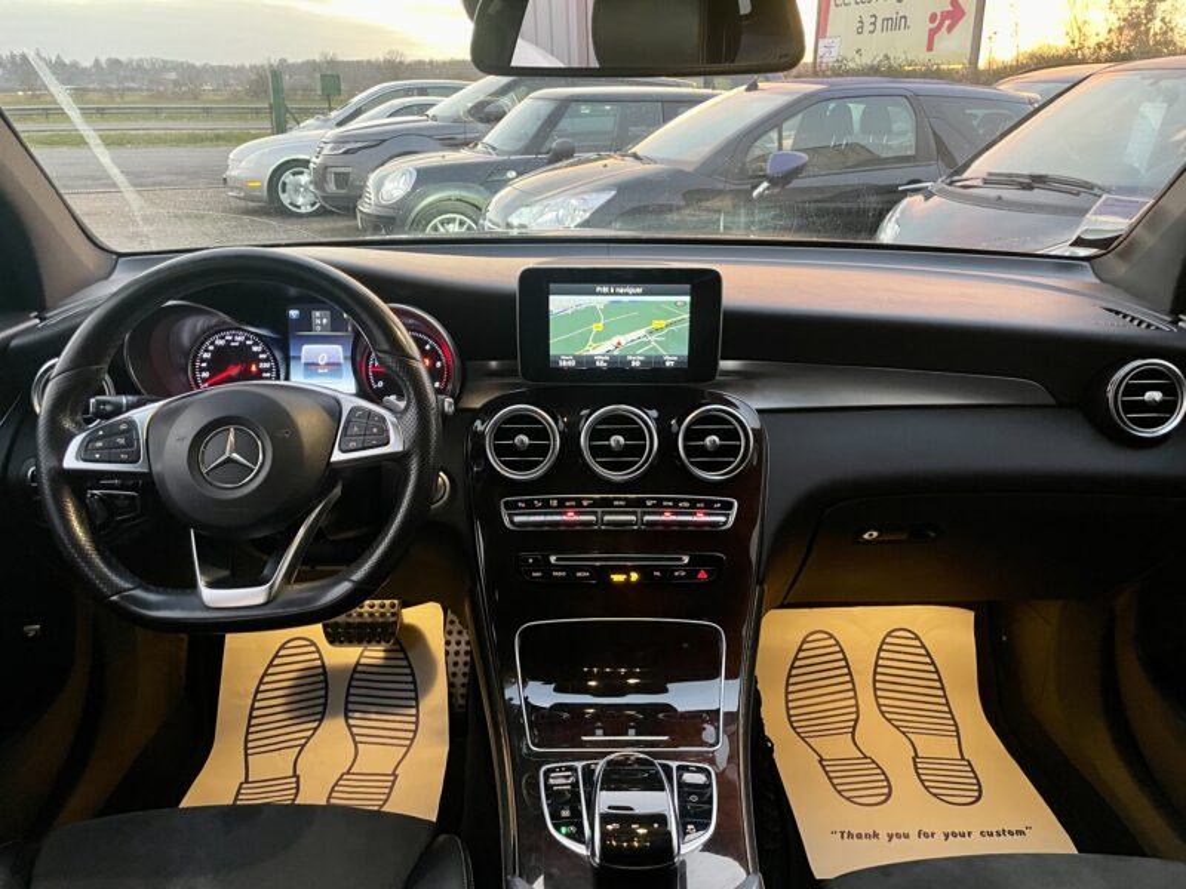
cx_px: 593
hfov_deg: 67.3
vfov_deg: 53.1
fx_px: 891
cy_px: 444
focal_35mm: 26
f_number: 1.6
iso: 500
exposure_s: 1/39
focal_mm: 4.2
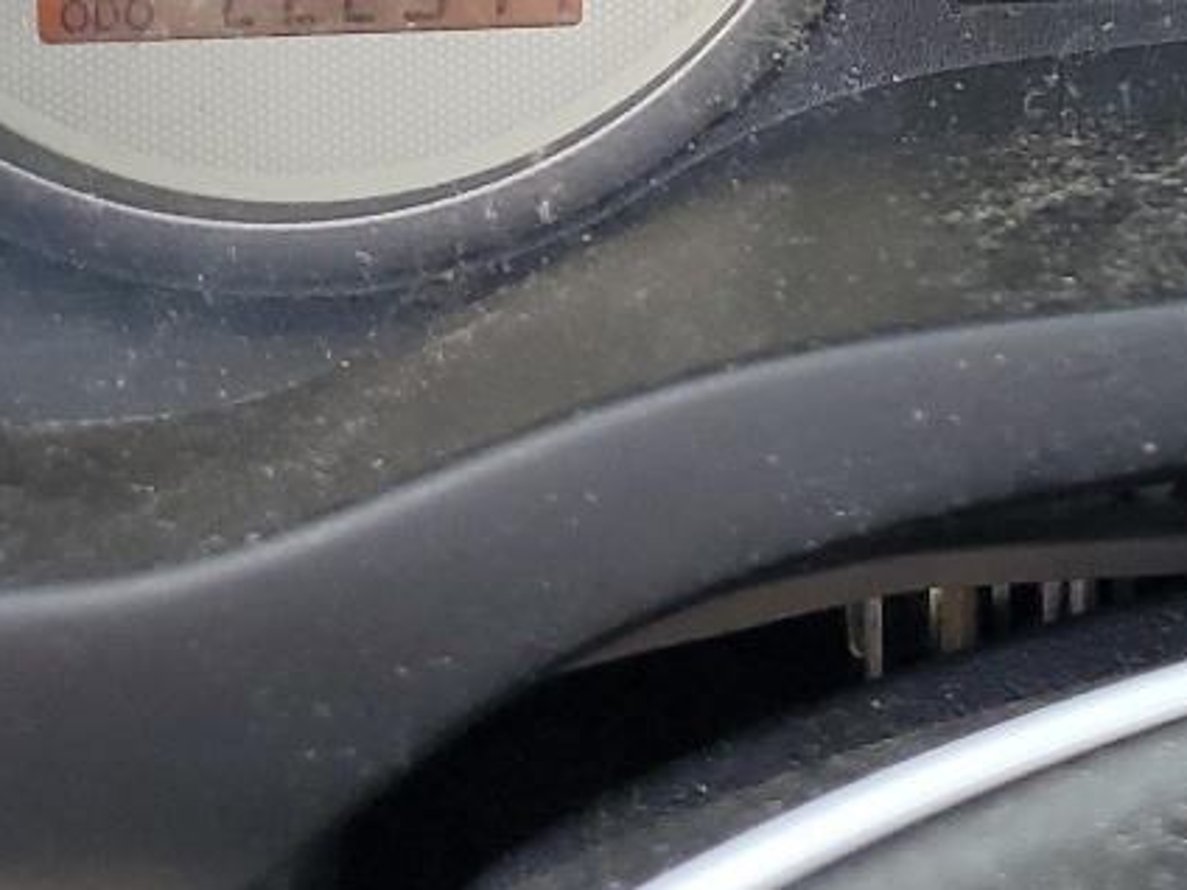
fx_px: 3360
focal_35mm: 98
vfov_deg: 13.9
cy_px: -560
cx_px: 1587
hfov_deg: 18.5
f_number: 1.5
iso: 66
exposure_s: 1/120
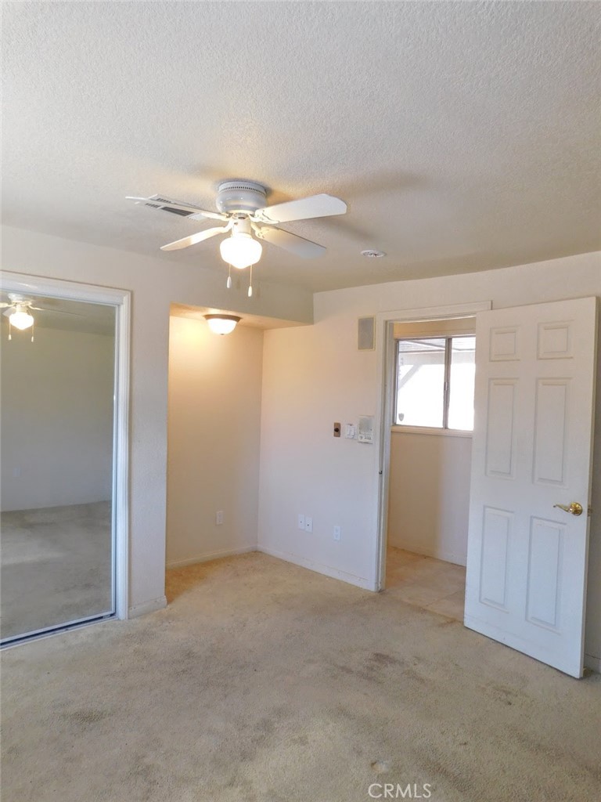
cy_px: 401
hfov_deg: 58.9
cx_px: 300
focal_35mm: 23
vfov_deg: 73.9
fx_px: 532
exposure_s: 1/40
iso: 125
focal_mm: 4
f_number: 3
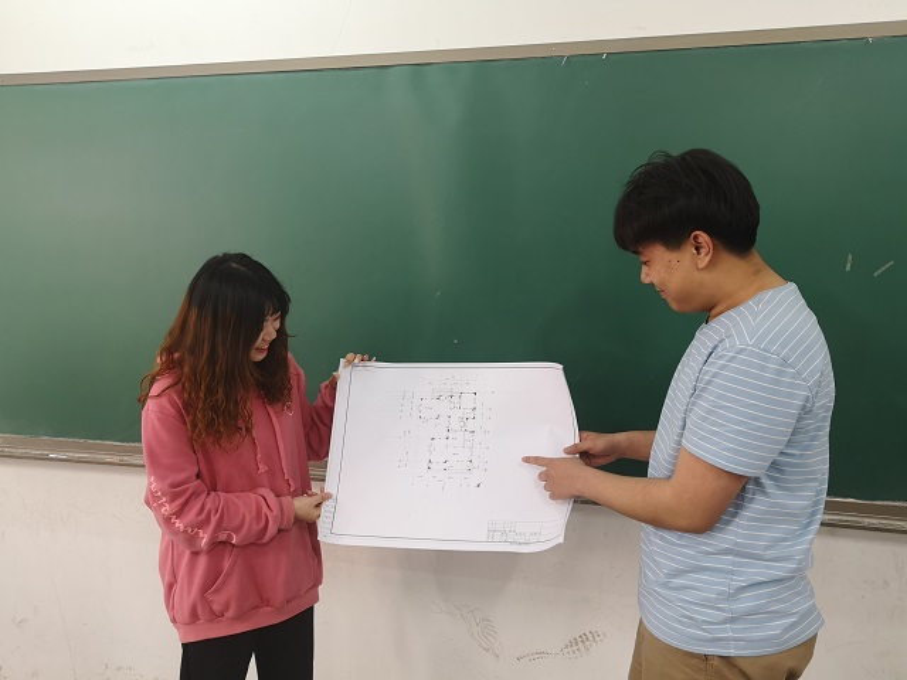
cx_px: 454
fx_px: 707
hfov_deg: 65.3
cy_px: 340
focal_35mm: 27
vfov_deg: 51.4
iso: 200
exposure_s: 1/33.3
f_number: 1.8
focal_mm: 3.95
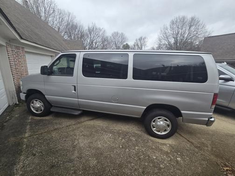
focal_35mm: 13
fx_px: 88
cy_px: 88
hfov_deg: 106.2
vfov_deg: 89.9
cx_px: 118
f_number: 2.2
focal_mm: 2.2
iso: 160
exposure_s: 1/2000
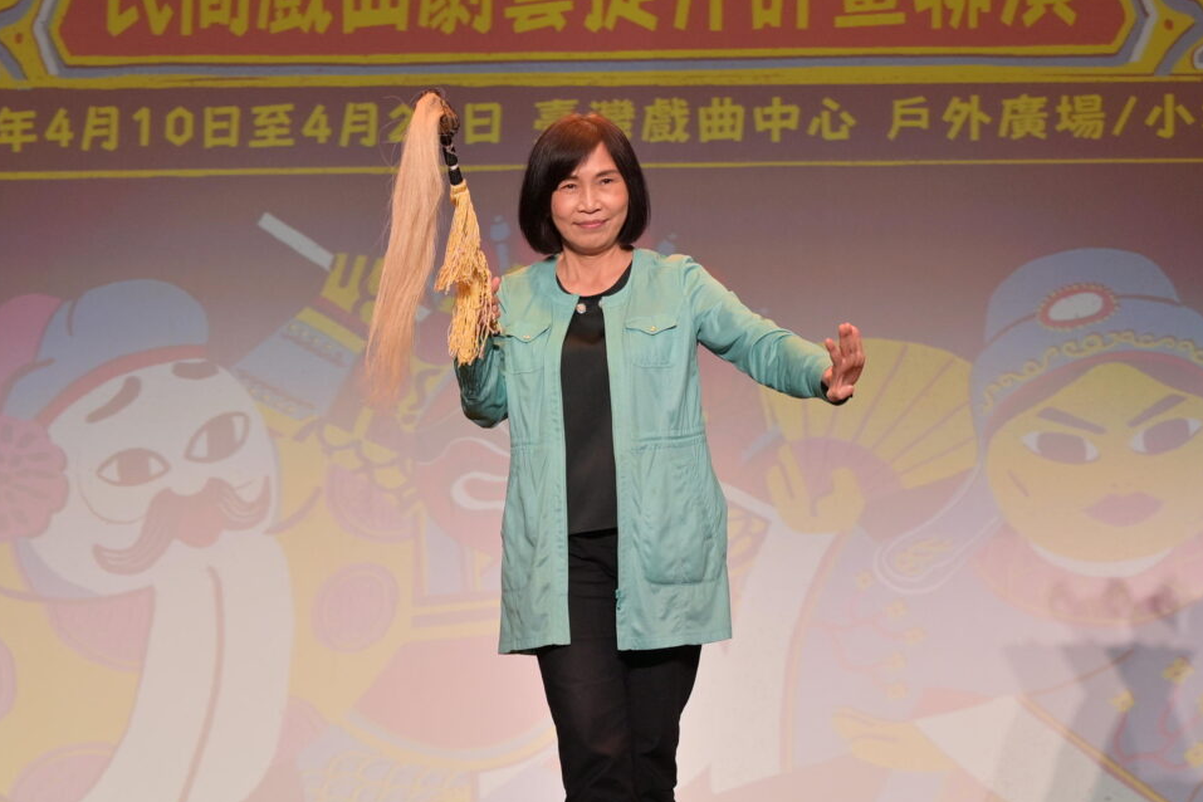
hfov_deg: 17.8
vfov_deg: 11.9
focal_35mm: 115
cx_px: 591
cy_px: 162
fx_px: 3843
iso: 200
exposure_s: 1/160
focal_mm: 43
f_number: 2.8
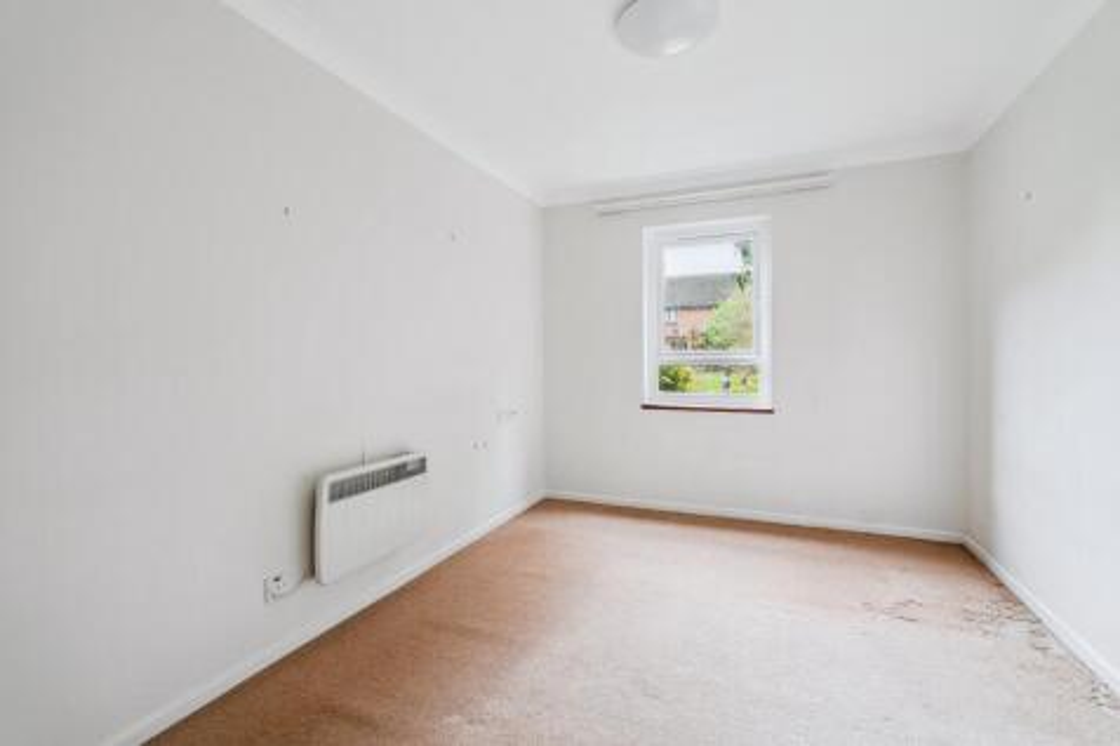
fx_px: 498
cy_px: 373
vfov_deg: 73.7
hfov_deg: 96.8
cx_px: 560
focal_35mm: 16
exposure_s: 1/4
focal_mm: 16
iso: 320
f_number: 5.6
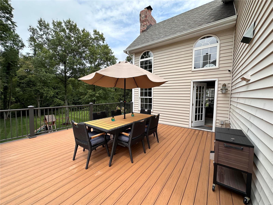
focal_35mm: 14
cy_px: 102
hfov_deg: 102.1
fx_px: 110
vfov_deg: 85.7
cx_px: 136
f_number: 2.2
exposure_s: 1/947
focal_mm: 2.22
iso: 50
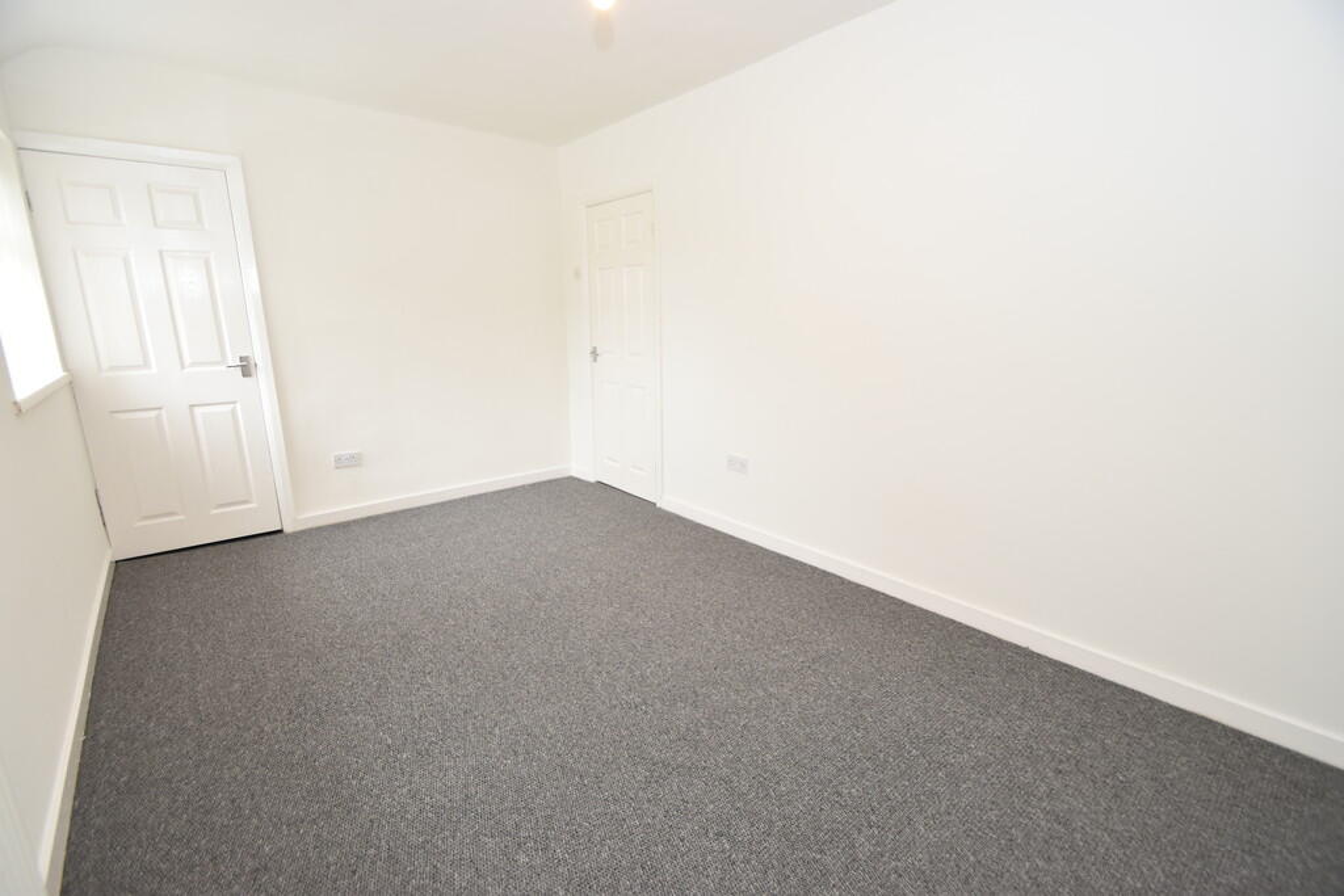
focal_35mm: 15
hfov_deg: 100.4
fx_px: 560
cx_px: 672
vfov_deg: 77.3
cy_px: 448
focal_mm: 10
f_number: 5
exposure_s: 1/100
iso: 800
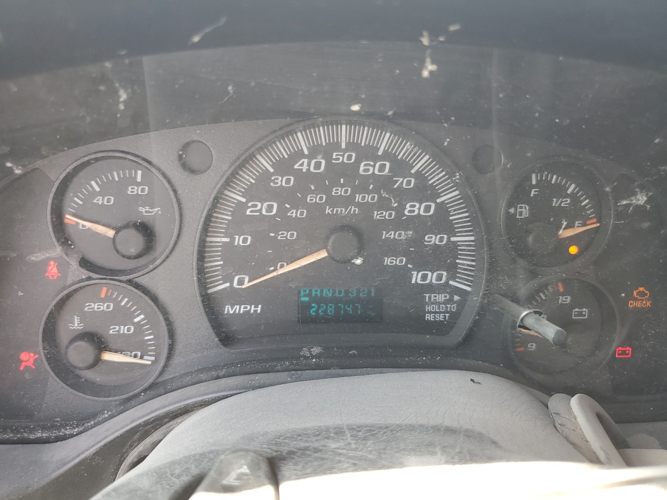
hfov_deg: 67.3
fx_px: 501
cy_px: 250
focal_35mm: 26
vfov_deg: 53.1
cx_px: 334
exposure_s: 1/60.2
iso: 54
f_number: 1.5
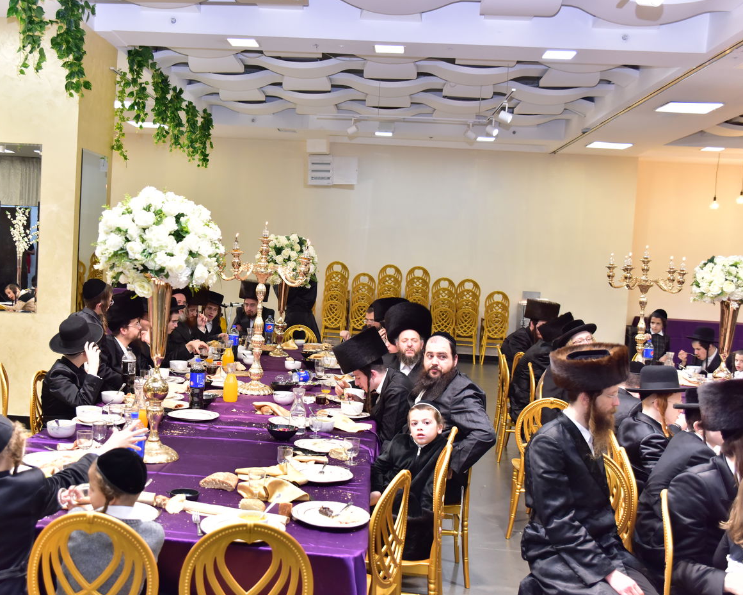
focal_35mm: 43
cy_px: 298
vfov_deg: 34.9
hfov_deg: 42.7
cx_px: 296
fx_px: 946
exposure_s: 1/250
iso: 1600
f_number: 3.5
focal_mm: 38
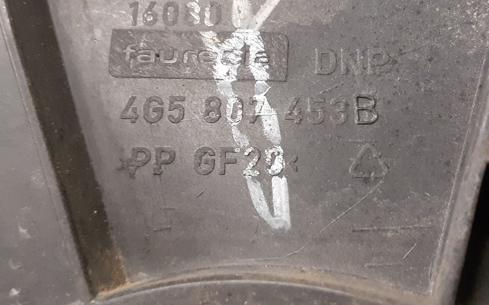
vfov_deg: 44.4
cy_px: 131
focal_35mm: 28
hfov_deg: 66.5
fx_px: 373
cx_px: 245
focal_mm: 3.93
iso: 250
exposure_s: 1/25
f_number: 1.7
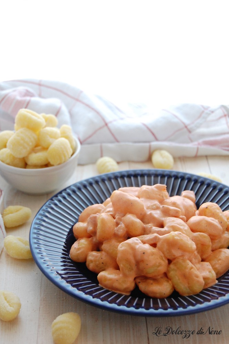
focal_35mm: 78
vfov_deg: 26.0
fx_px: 745
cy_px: 172
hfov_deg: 17.5
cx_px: 114
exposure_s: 1/20
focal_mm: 52
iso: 800
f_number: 5.6
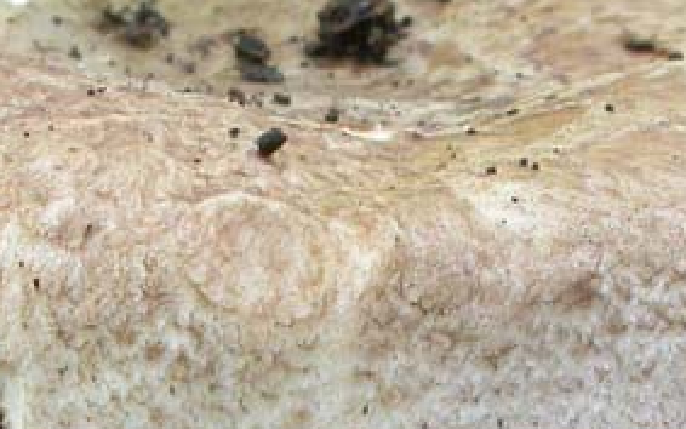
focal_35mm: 288
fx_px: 5385
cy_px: 645
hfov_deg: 7.3
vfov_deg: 4.5
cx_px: 204
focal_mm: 20
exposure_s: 1/2
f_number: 9.9
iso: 200
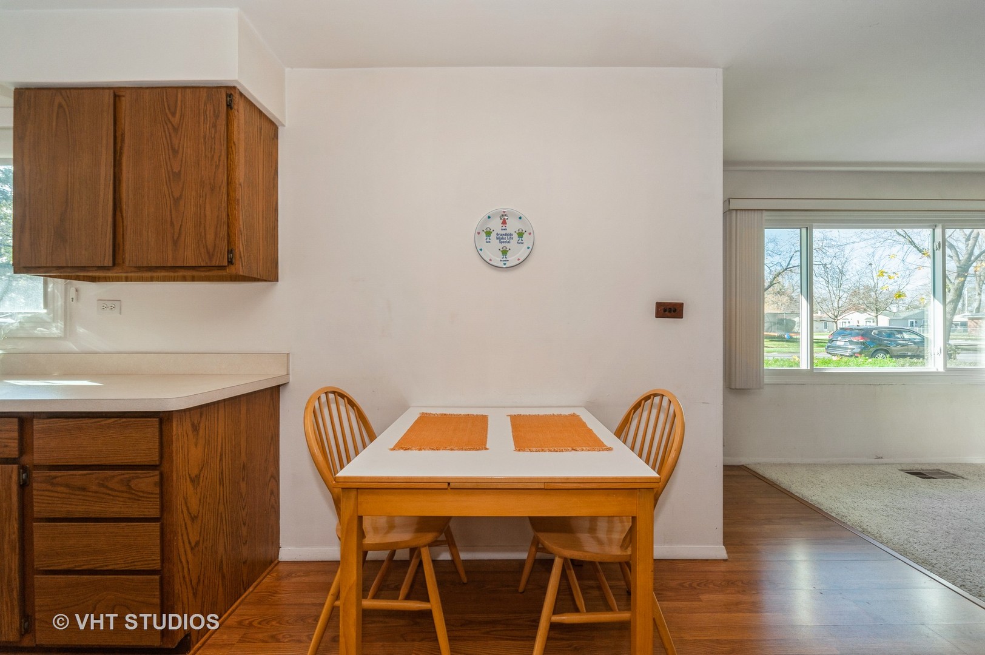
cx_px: 492
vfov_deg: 81.1
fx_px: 383
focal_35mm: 14
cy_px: 328
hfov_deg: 104.3
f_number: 8
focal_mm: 14
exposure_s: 1/50
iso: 200
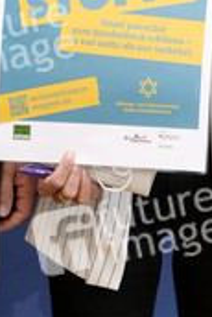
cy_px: -44
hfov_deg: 5.9
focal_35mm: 232
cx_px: 181
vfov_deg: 8.8
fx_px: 2045
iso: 4000
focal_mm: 100
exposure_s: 1/400
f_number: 5.3
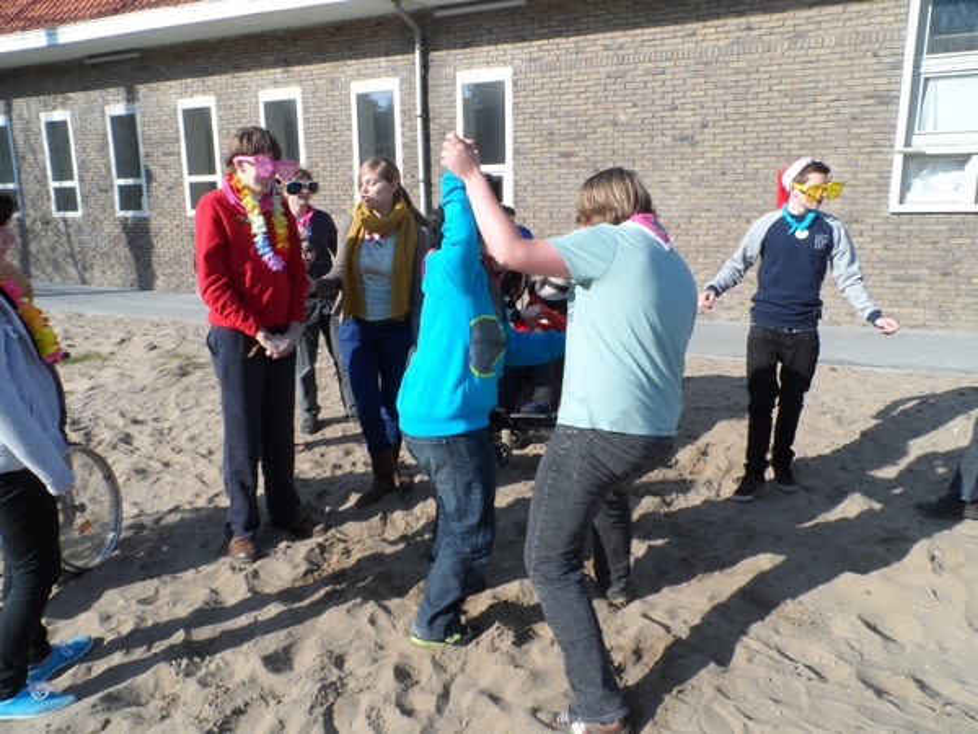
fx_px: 678
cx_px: 489
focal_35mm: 24
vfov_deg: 56.8
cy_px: 367
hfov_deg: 71.6
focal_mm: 4
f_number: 4.5
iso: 80
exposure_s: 1/350
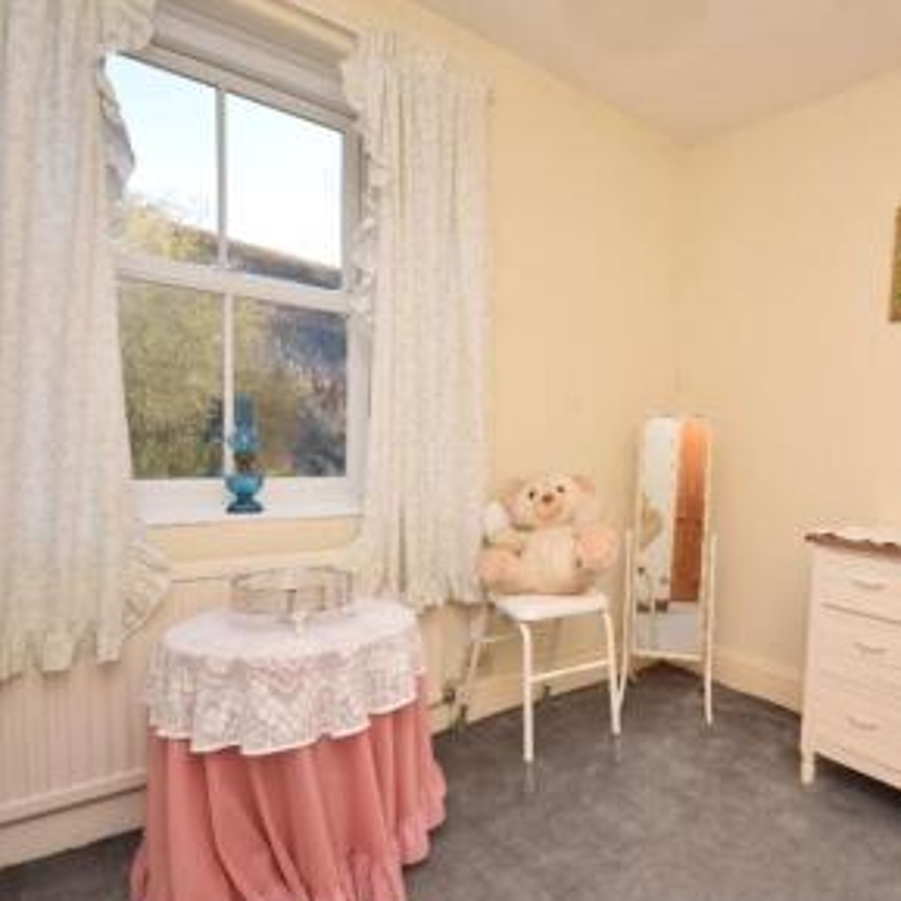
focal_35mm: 21
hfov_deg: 68.9
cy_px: 488
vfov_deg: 72.0
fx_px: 618
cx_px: 639
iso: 100
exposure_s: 1/60
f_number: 4
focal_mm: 10
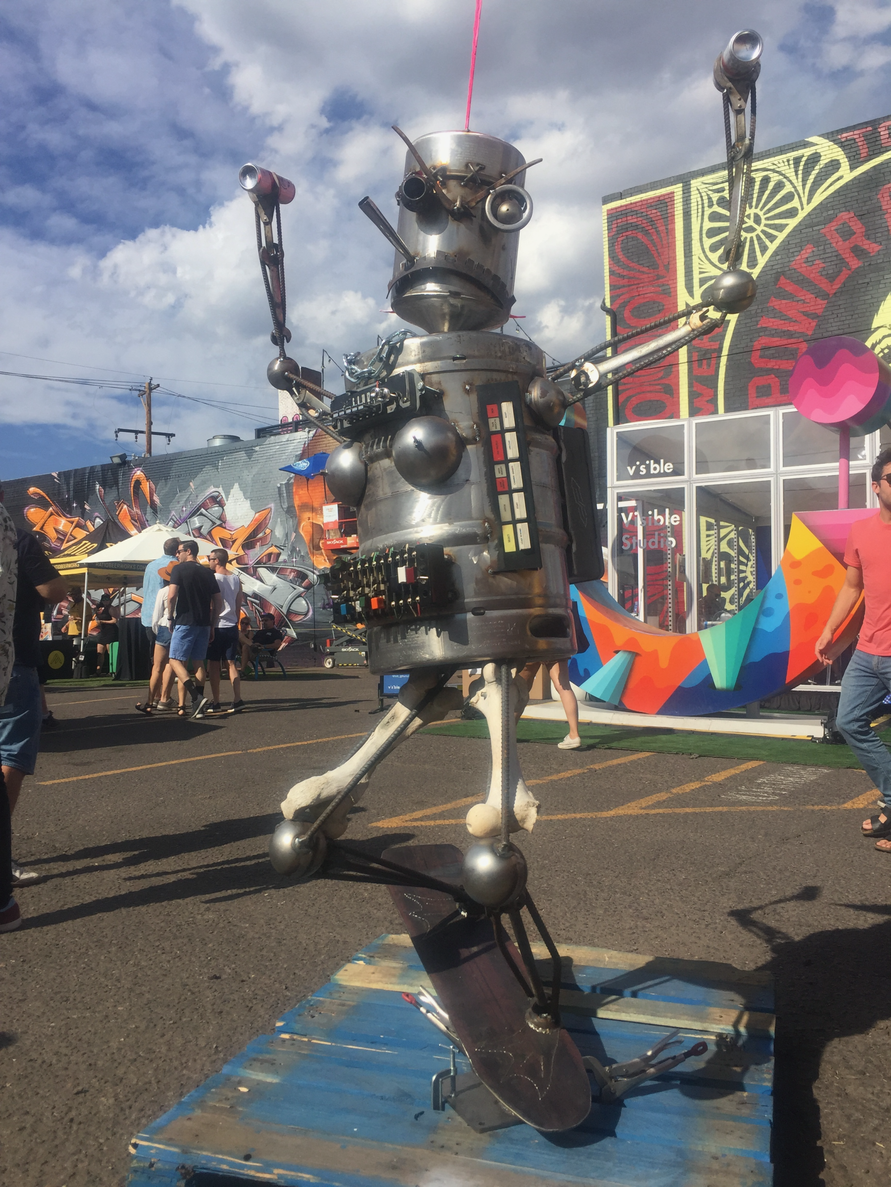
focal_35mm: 29
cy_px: 594
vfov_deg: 61.7
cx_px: 446
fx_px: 995
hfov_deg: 48.2
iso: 32
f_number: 2.2
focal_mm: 4.15
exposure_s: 1/3049
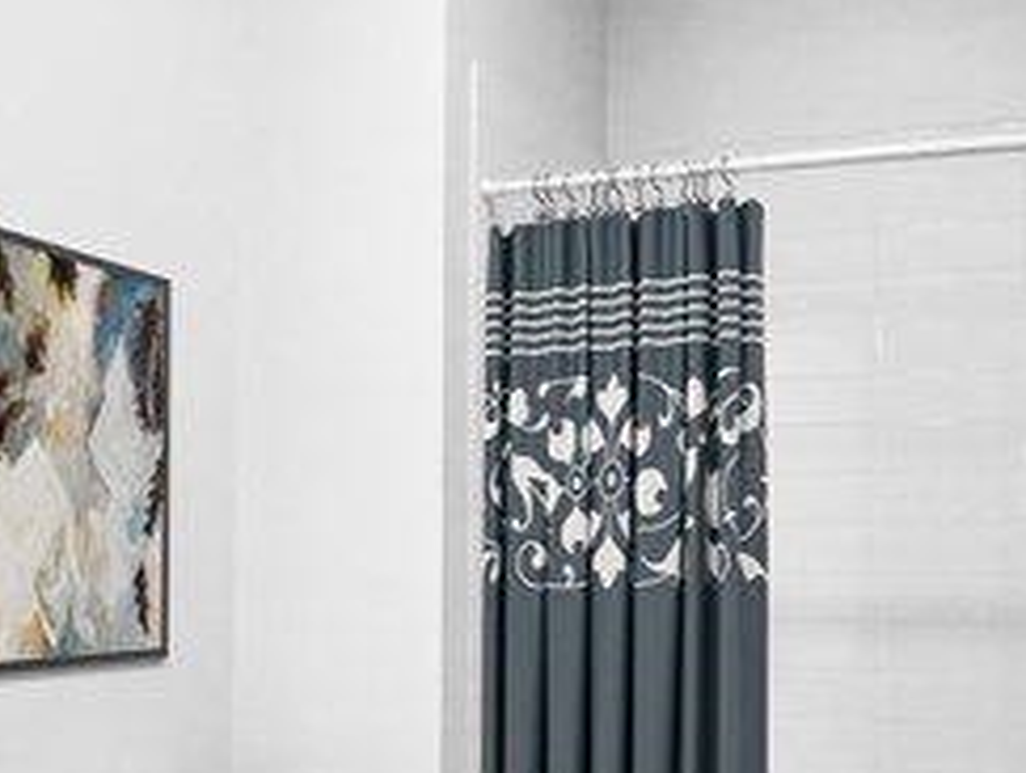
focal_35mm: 69
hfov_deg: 28.1
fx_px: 2048
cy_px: 604
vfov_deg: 21.1
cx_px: 452
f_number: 1.8
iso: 25
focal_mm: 3.99
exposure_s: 1/60
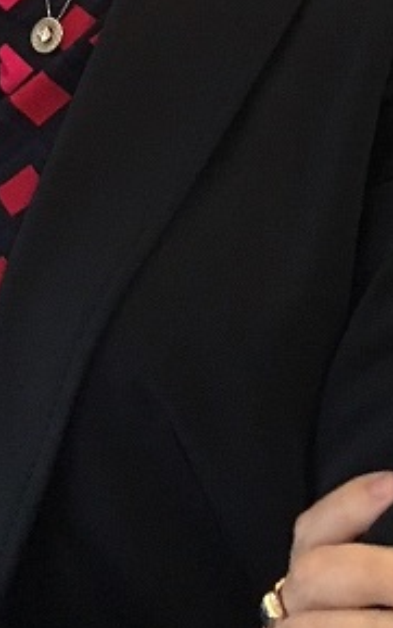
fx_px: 1454
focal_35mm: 85
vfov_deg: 21.7
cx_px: 152
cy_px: -212
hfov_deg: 15.4
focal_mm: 4.15
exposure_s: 1/15
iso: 250
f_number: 2.2
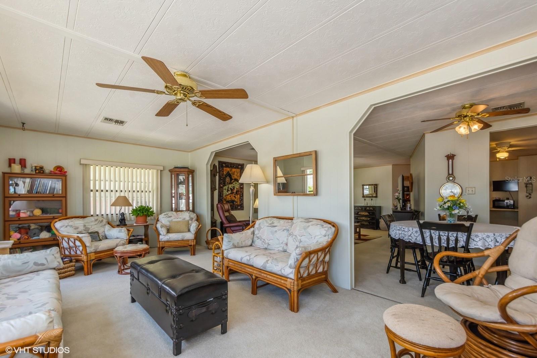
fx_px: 224
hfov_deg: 100.4
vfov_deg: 77.3
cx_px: 268
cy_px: 179
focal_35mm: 15
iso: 200
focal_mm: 10
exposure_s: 1/40
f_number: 8
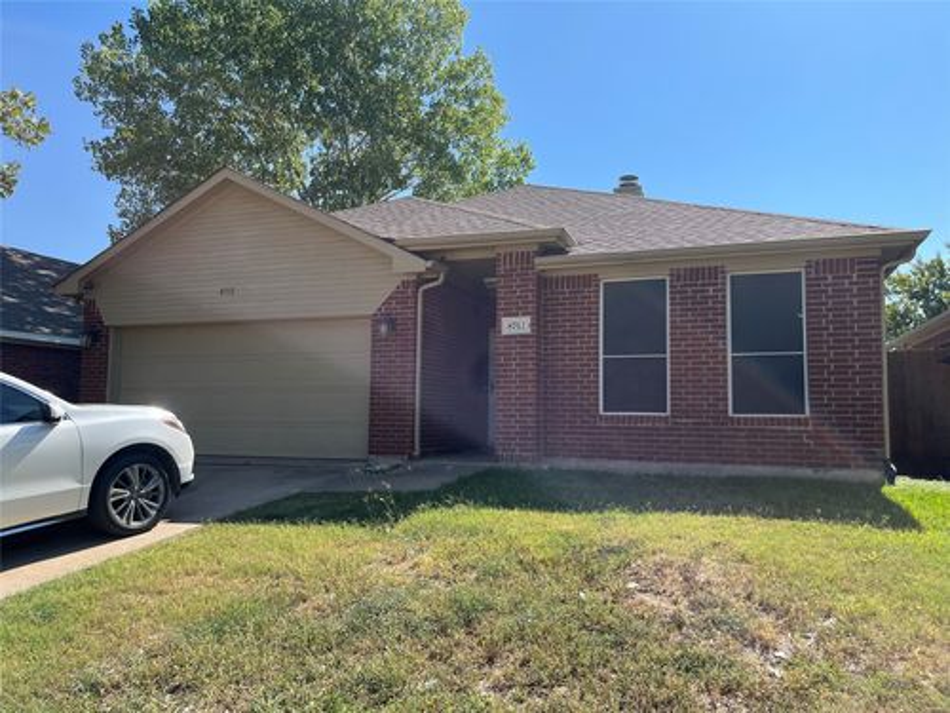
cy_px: 356
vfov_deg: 53.1
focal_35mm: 26
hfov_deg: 67.3
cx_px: 475
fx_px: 714
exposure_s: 1/1992
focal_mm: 5.1
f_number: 1.6
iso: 50
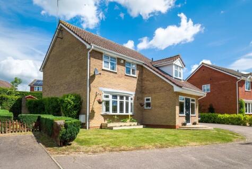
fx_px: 147
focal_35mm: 21
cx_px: 126
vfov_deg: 59.5
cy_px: 84
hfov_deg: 81.2
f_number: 9
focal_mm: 13.8
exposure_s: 1/2000
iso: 160
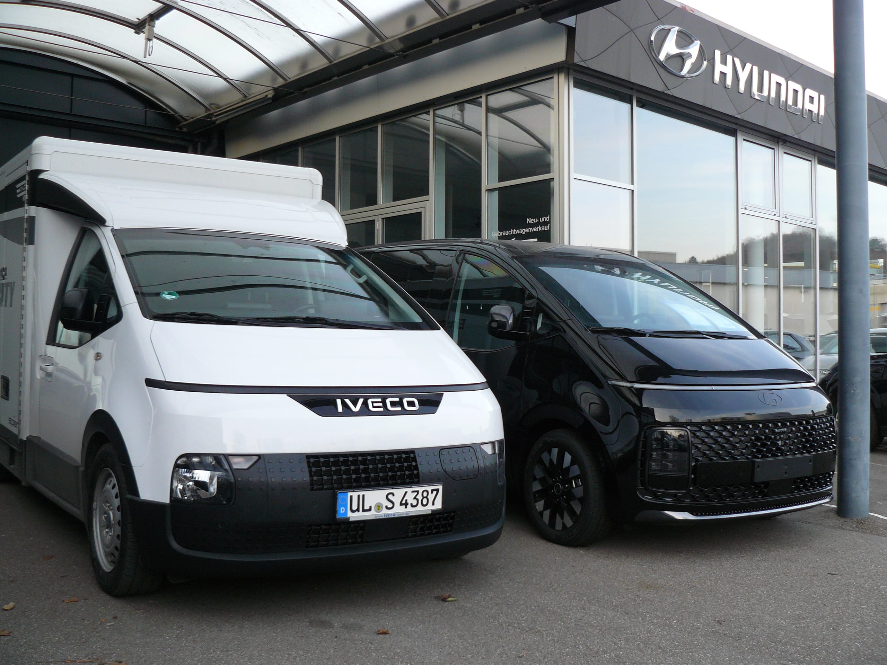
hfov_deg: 51.4
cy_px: 332
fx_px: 922
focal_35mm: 36
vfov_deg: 39.7
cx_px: 444
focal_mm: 6
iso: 100
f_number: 2.8
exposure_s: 1/80
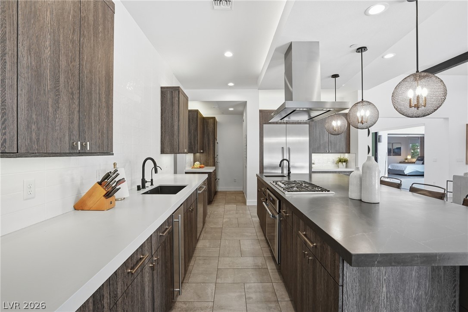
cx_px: 234
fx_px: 208
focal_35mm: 16
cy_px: 156
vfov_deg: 73.7
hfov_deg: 96.8
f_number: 9
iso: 400
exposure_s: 1/60
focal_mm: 16
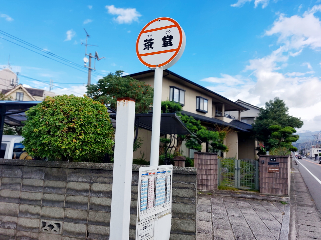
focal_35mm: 24
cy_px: 120
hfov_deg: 71.6
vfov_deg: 56.8
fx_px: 223
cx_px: 160
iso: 25
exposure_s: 1/855
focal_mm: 5.23
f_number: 1.8
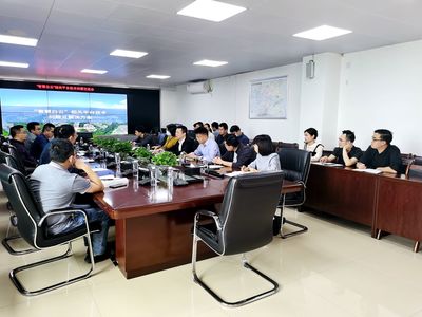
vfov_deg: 53.1
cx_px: 211
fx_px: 317
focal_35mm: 26
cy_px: 158
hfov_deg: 67.3
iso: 320
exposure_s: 1/100
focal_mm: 5.58
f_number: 1.8
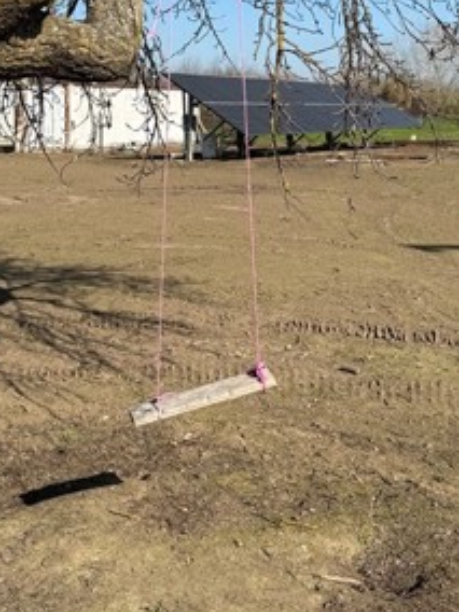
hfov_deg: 27.0
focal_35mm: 54
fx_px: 955
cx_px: 215
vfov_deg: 34.9
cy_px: 168
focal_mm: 6.76
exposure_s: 1/4975
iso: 80
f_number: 1.78
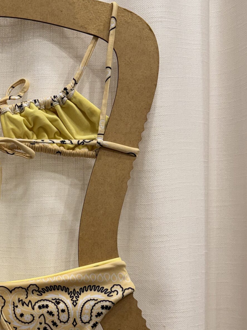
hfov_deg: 26.5
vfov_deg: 36.4
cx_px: 0
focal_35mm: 52
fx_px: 495
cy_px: 221
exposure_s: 1/120
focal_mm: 6.76
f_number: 1.78
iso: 64
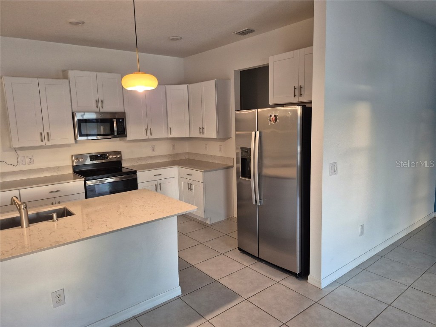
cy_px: 164
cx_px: 218
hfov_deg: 73.9
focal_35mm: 23
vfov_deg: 58.9
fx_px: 290
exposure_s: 1/120
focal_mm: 5.4
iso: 400
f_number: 1.8
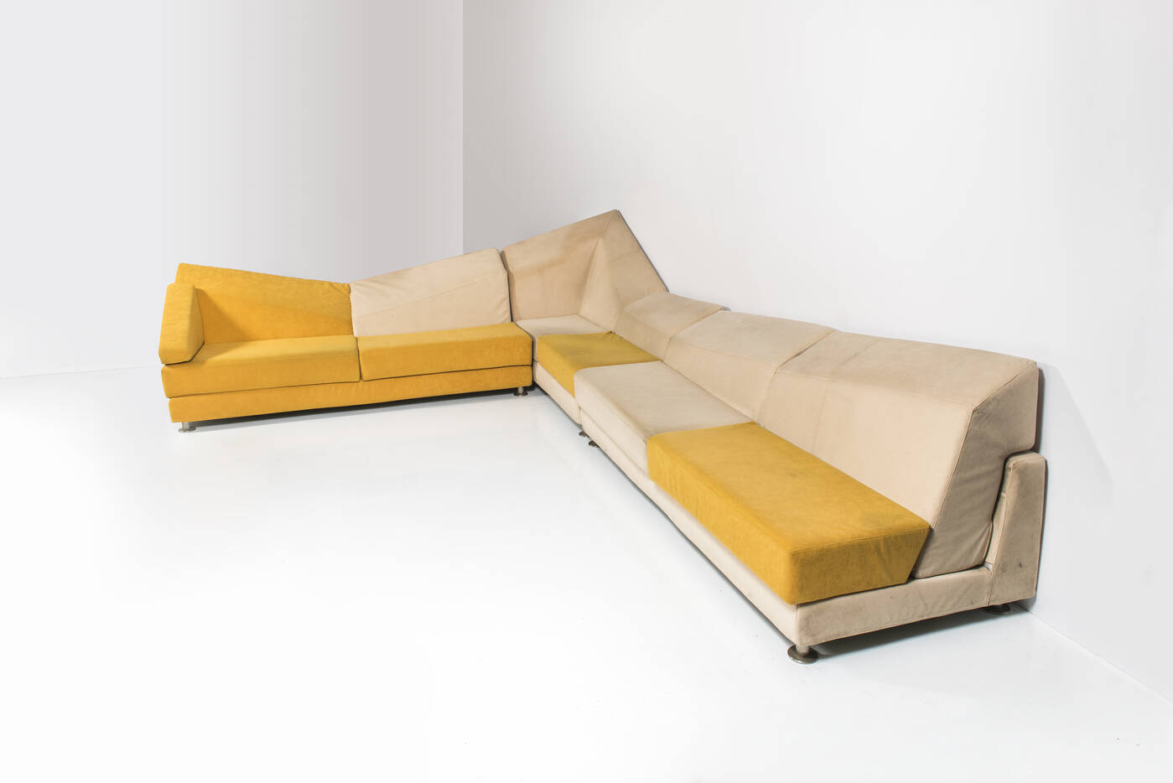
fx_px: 782
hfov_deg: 73.7
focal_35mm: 24
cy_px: 392
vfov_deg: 53.2
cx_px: 586
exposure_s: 1/200
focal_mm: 24
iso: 100
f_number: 14
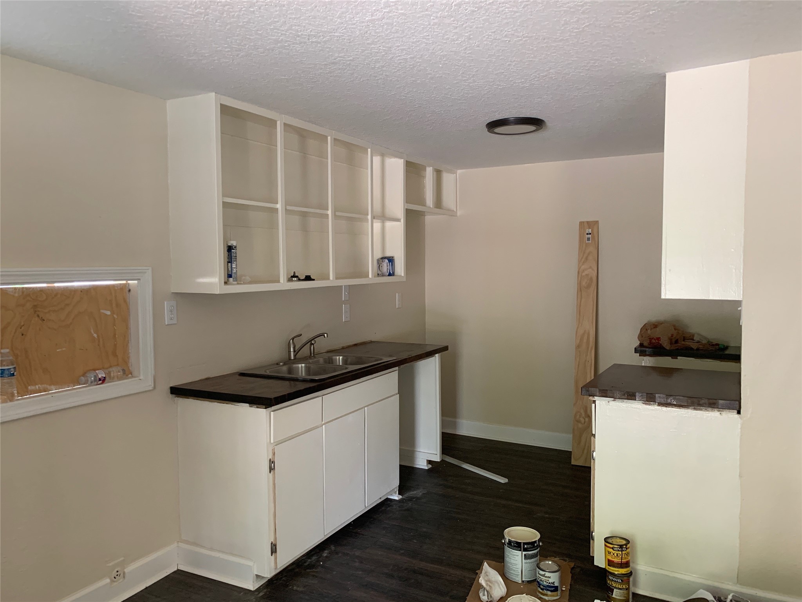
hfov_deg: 67.3
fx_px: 602
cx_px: 401
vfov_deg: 53.1
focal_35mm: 26
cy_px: 301
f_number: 1.8
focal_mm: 4.25
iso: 160
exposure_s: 1/60
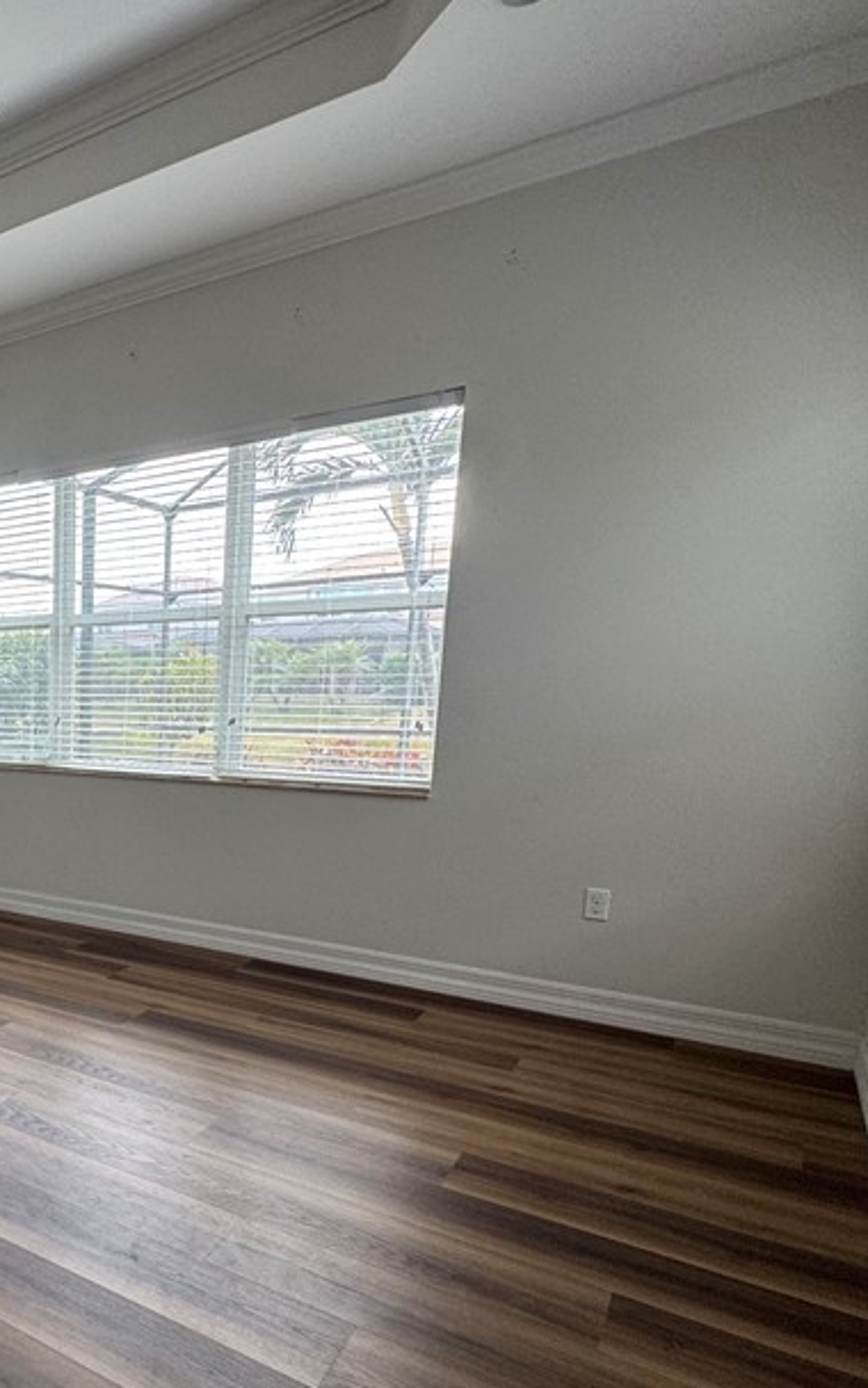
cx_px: -82
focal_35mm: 25
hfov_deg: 40.2
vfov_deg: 71.6
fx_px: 946
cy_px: 852
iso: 125
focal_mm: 2.22
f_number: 2.2
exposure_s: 1/99
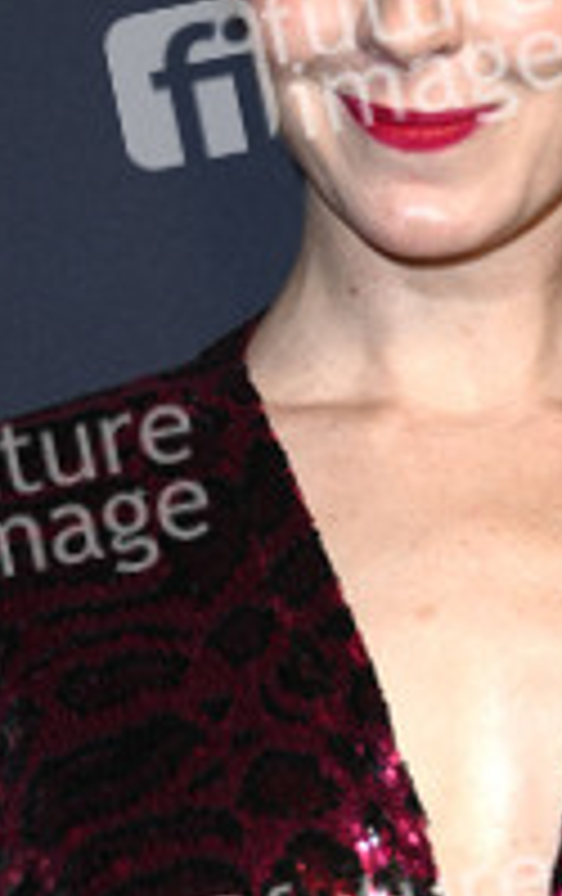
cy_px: 288
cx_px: 468
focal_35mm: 237
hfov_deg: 5.6
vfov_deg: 8.8
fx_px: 5787
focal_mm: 116
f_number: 5.6
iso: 640
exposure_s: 1/250
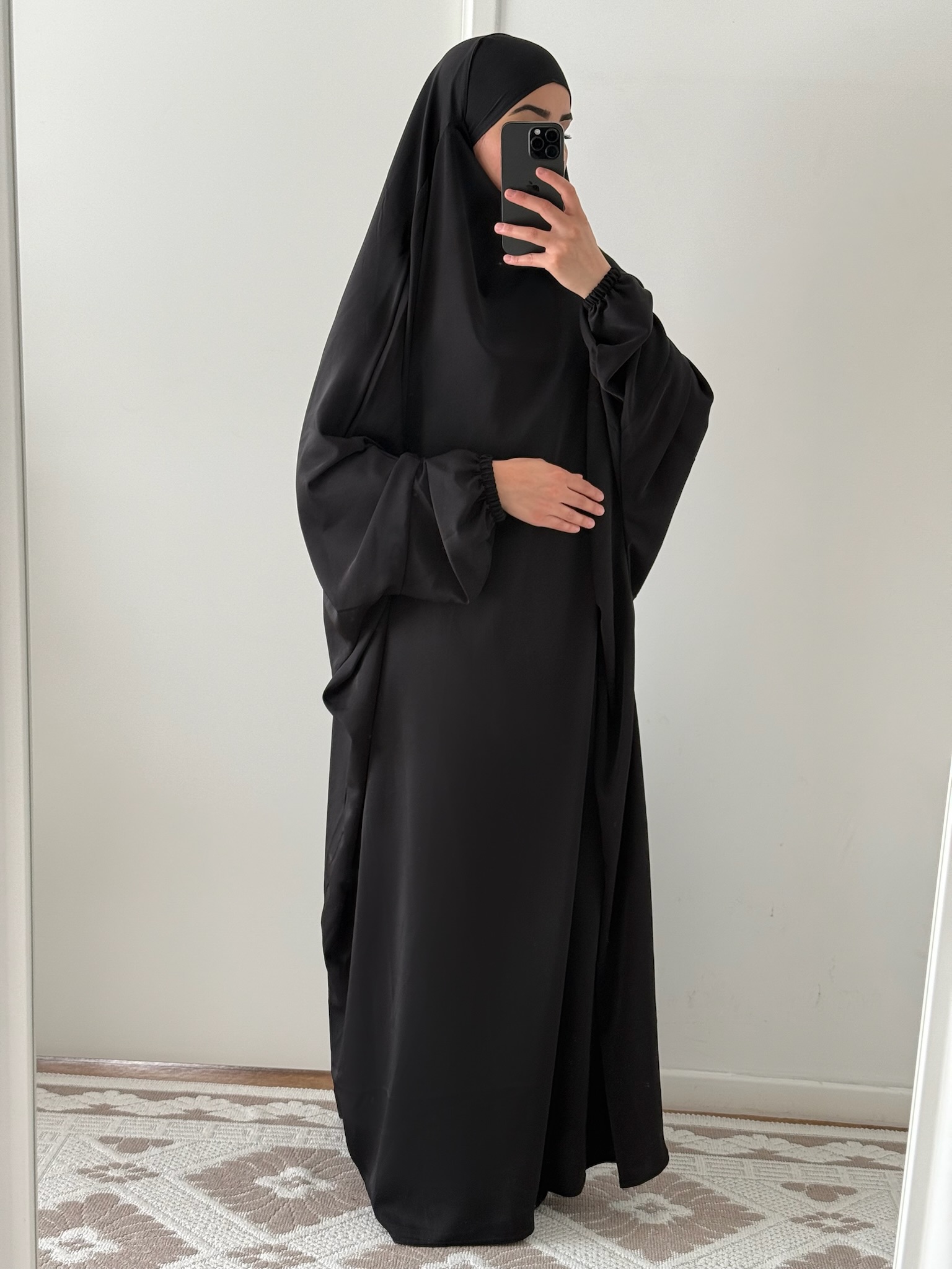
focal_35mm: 48
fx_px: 1760
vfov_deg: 39.7
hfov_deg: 30.3
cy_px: 634
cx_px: 476
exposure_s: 1/121
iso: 100
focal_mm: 6.76
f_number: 1.78
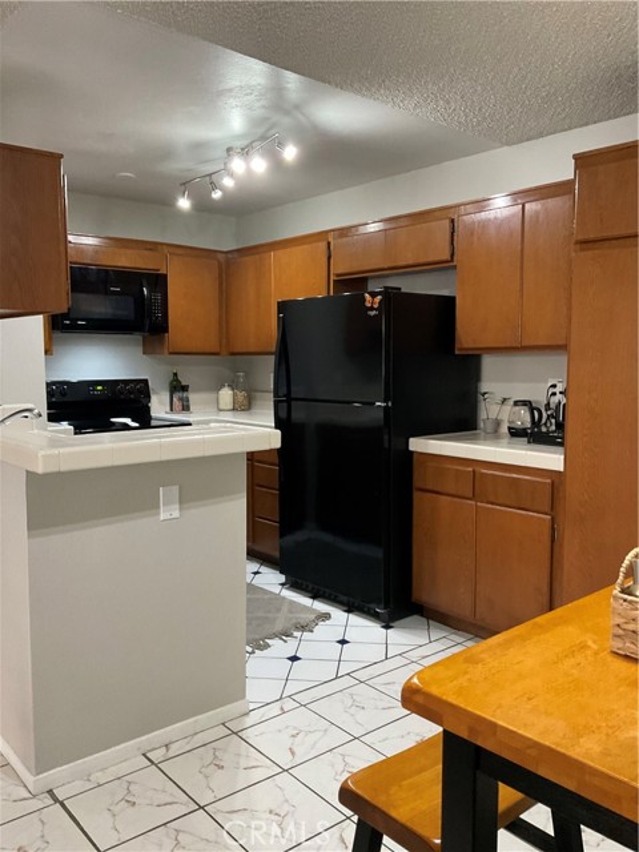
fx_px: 714
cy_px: 426
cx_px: 320
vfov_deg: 61.7
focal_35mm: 29
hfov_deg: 48.2
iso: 200
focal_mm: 3
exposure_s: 1/60
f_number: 1.8
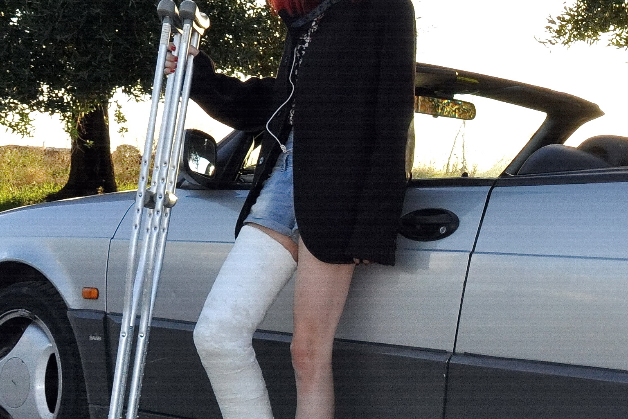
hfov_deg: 23.6
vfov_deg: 16.7
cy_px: 205
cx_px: 636
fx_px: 1431
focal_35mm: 82
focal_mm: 20
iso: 800
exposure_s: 1/200
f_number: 13
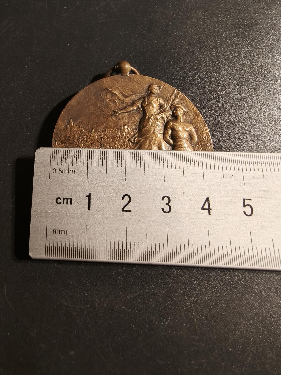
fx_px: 249
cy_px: 188
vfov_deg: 73.9
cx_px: 140
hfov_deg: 58.9
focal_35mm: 23
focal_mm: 2.32
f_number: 2
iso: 160
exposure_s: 1/100
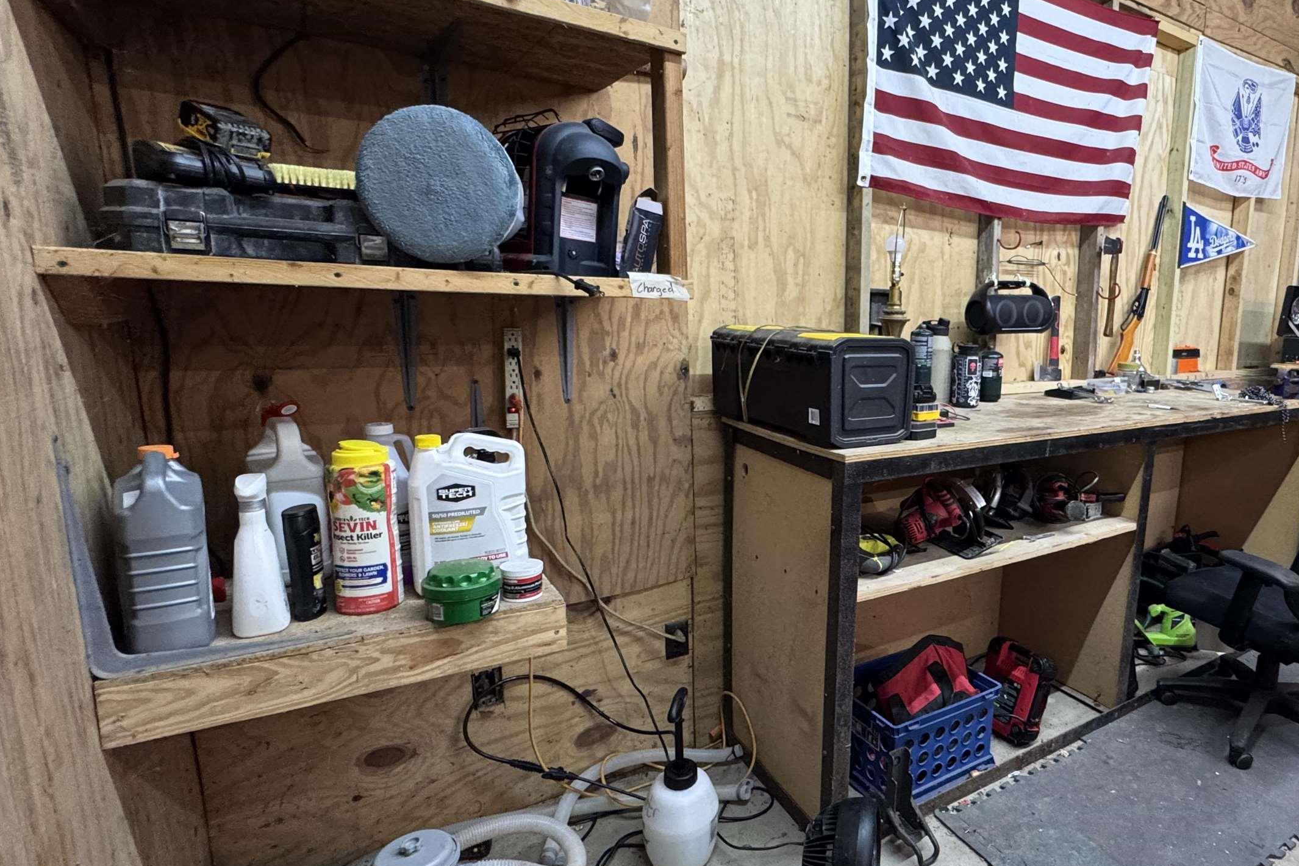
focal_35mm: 21
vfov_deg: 59.5
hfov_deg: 78.1
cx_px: 883
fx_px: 758
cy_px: 435
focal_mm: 2.22
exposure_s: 1/60
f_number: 2.2
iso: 500
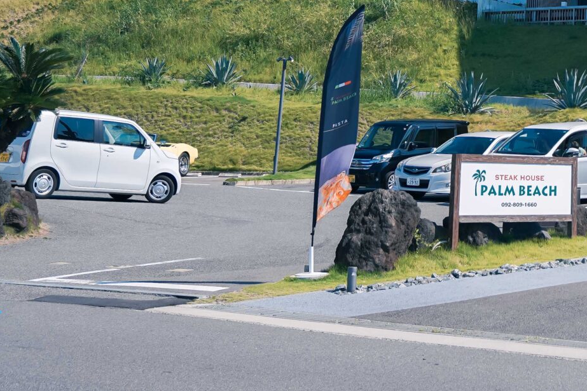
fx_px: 1402
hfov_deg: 22.0
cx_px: 691
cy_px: -99
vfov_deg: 15.2
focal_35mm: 86
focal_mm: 31
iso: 100
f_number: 3.5
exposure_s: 1/1600
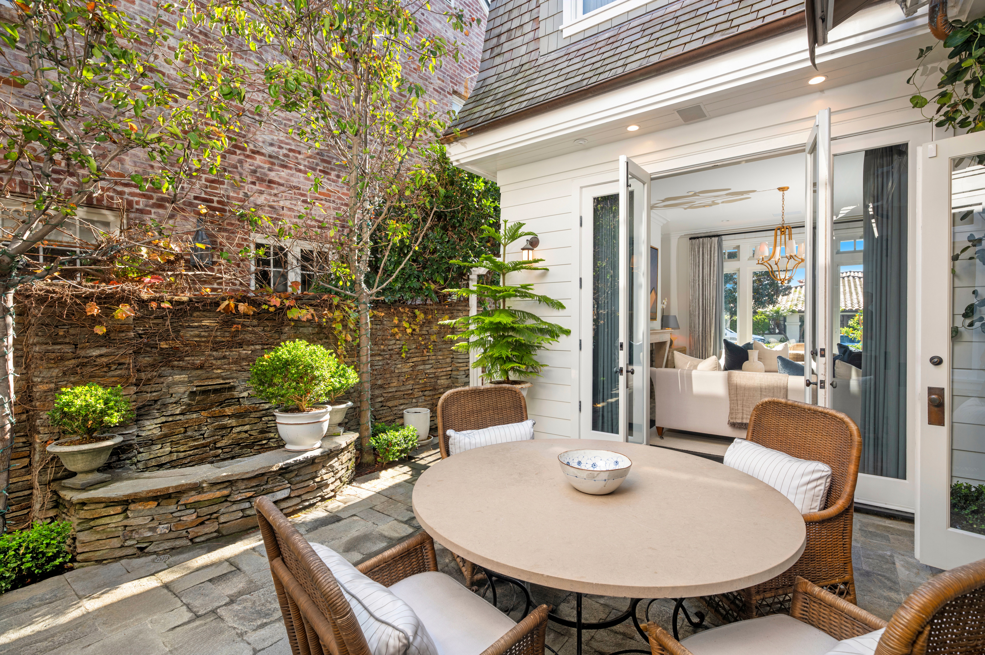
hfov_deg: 96.8
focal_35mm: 16
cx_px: 492
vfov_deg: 73.7
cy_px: 328
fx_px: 438
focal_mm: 16
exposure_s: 1/80
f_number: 8
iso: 200
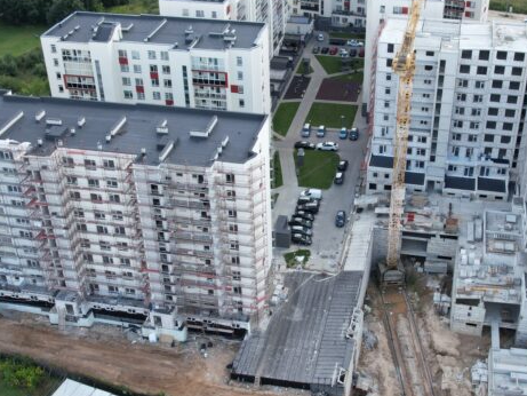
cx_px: 305
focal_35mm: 47
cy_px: 209
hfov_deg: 40.3
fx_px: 716
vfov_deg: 30.9
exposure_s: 1/400
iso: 110
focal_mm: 8.38
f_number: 2.8
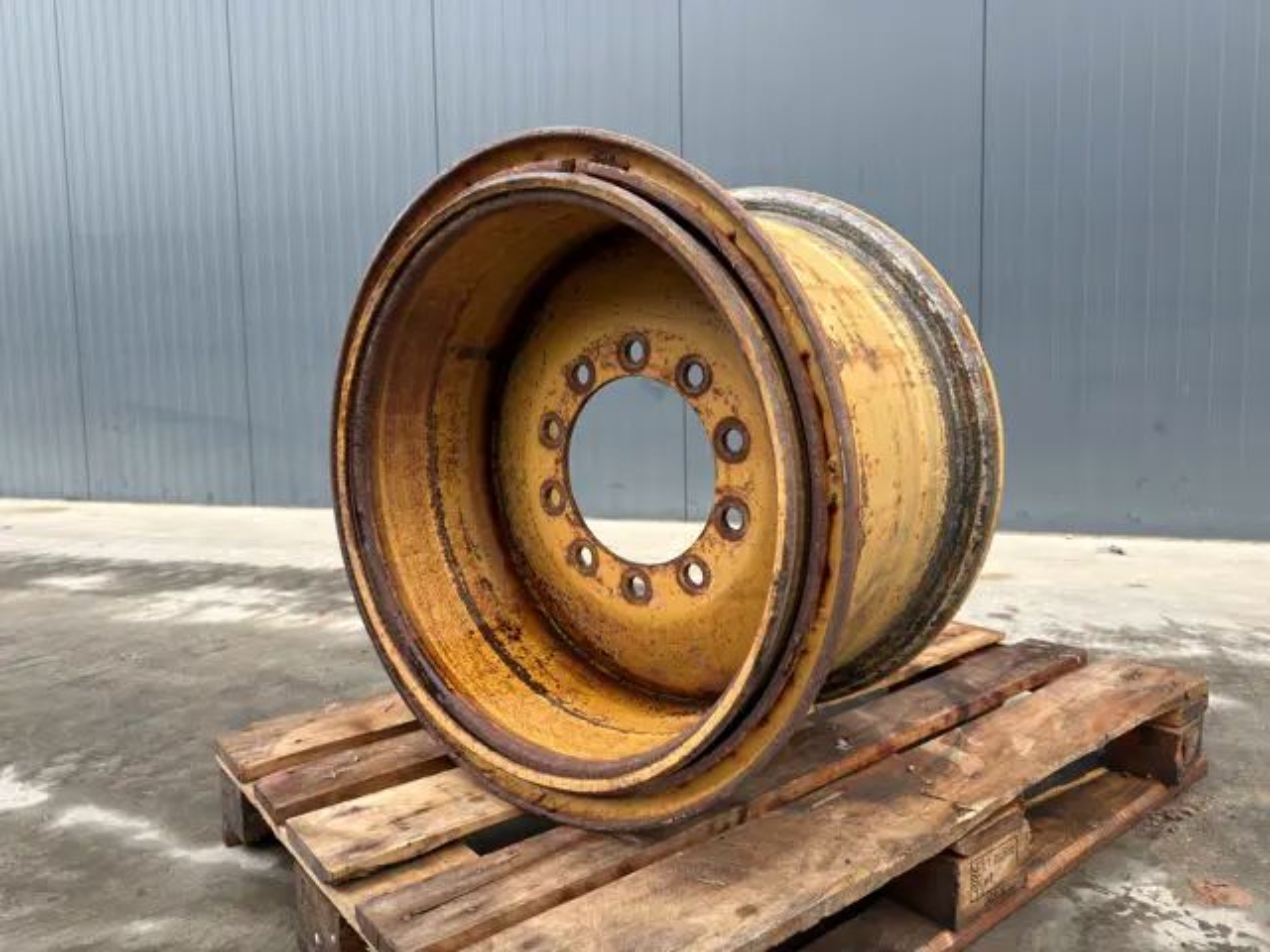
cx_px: 635
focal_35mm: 24
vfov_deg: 56.8
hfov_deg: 71.6
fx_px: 881
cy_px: 476
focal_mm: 6.76
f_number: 1.78
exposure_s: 1/108
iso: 100
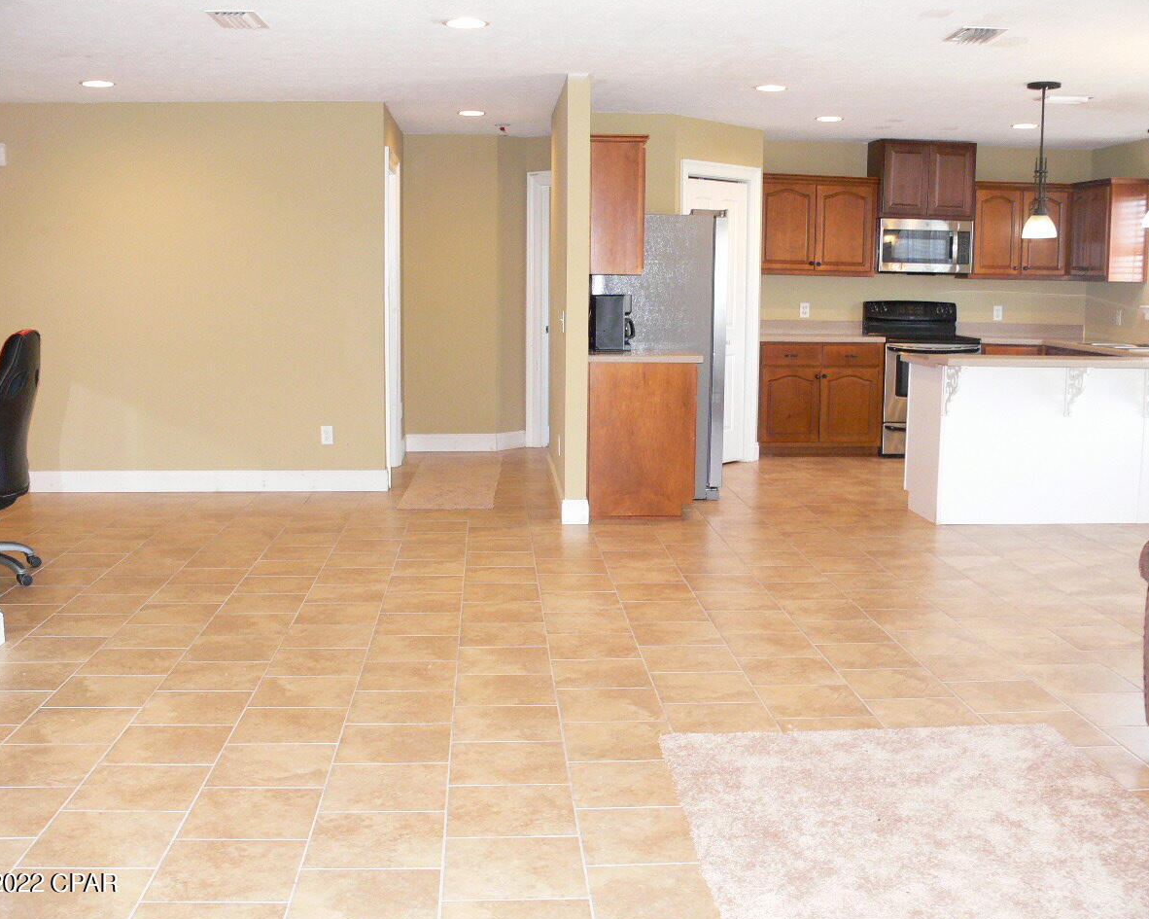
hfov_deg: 49.1
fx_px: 1258
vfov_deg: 40.1
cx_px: 588
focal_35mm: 37
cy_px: 457
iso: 250
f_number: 2.8
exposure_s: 1/30
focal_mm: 7.4
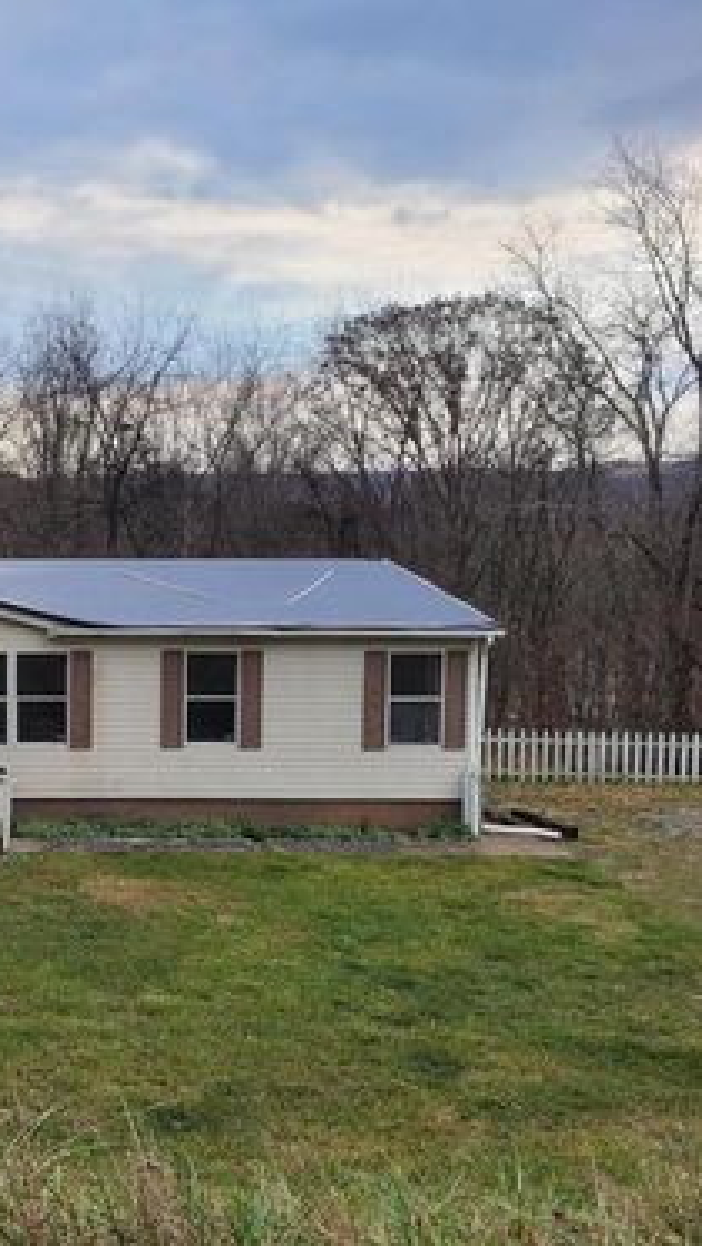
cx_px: -110
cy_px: 623
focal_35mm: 38
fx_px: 1257
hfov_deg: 27.9
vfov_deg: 52.8
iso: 40
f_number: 1.8
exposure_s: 1/1013
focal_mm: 5.4
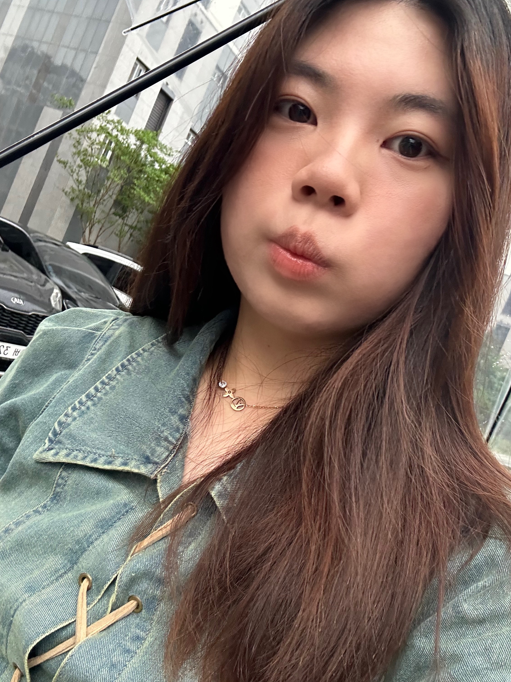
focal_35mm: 31
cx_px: 252
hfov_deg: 45.4
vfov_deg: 58.4
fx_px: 610
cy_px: 339
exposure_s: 1/121
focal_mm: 2.69
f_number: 1.9
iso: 50
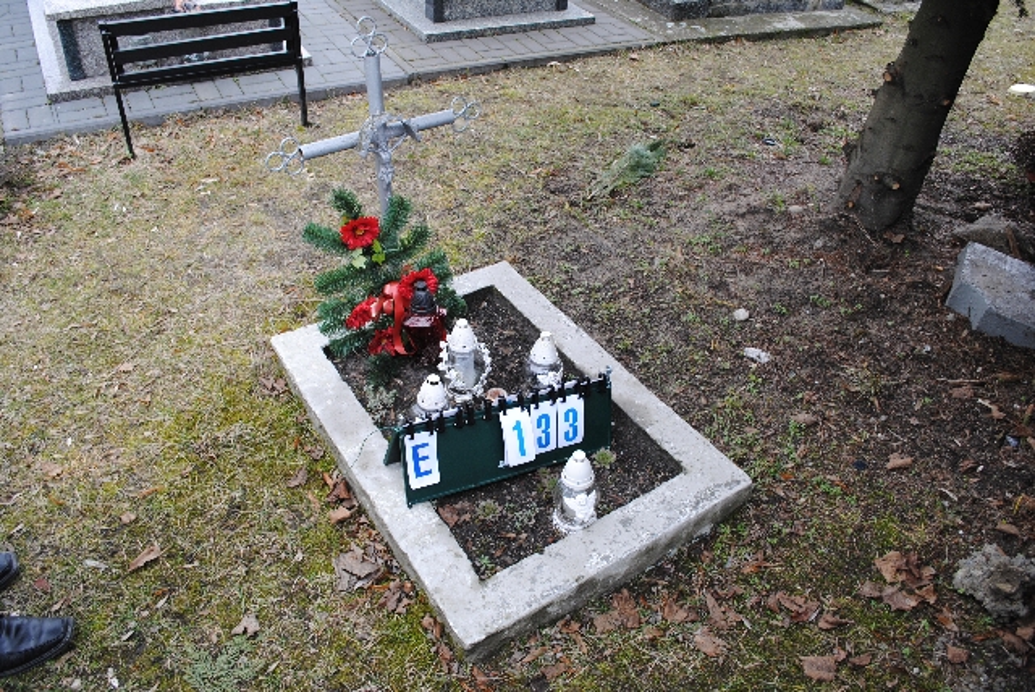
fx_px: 777
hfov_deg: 67.3
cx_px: 518
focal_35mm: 27
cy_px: 346
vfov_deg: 48.0
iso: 200
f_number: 5
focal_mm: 18
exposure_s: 1/100
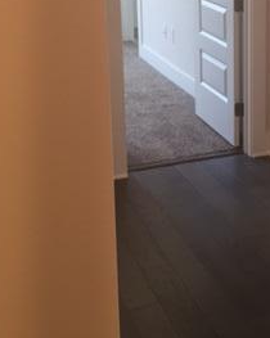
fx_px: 690
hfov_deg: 21.3
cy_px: 73
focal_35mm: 69
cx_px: 275
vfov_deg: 27.1
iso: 50
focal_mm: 4.15
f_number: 2.2
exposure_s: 1/33
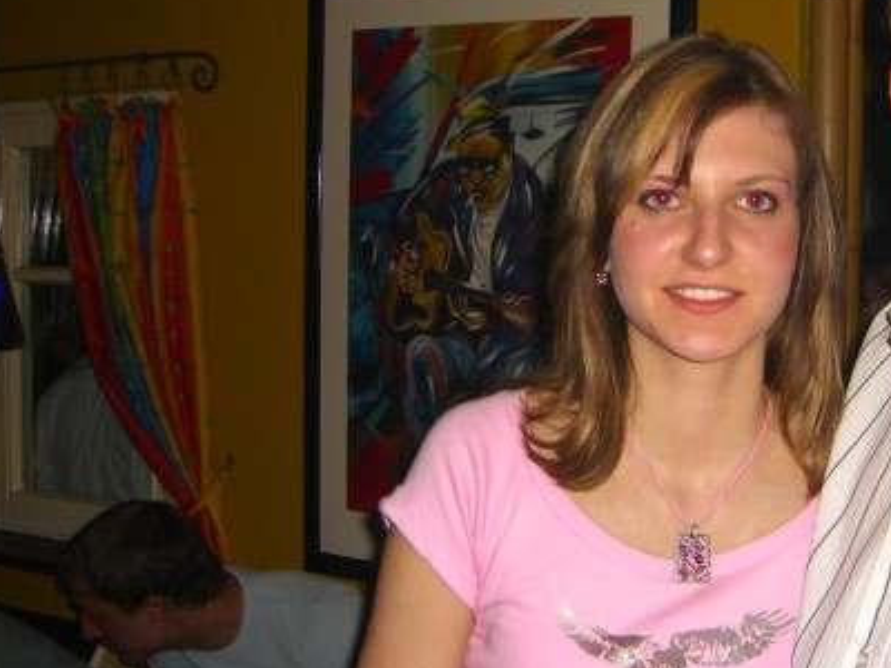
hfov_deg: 33.2
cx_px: 655
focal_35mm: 57
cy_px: 289
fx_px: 1467
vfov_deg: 25.6
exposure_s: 1/60
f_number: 2.8
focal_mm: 7.9
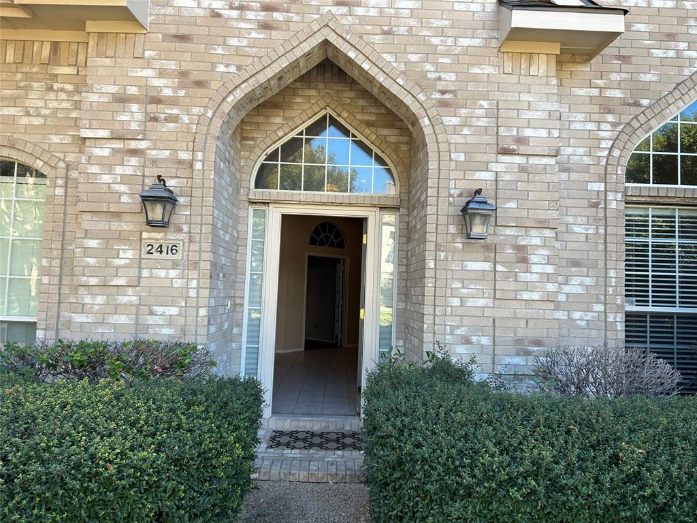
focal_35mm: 26
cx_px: 348
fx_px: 524
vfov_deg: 53.1
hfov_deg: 67.3
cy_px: 262
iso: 50
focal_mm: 5.7
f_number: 1.5
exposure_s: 1/461
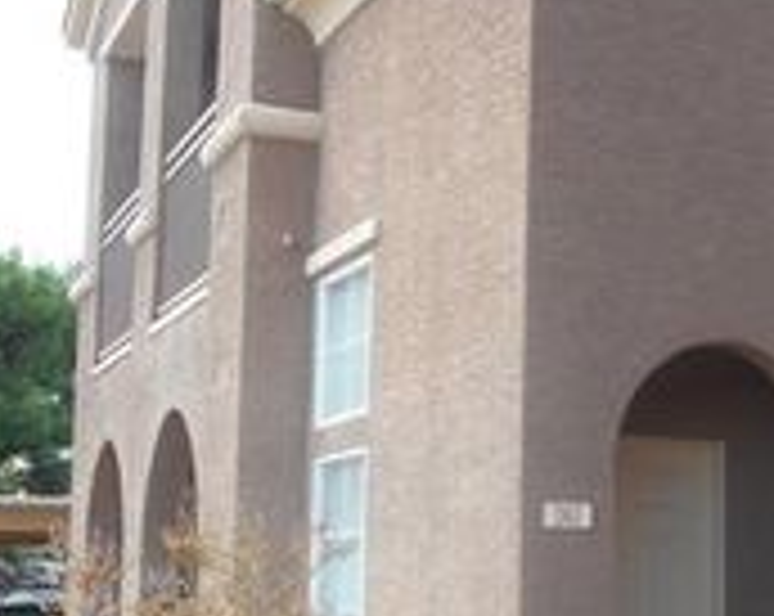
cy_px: 420
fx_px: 1624
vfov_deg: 21.4
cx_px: 716
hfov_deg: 25.8
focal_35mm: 71
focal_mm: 4.5
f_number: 3.7
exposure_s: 1/50
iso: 80
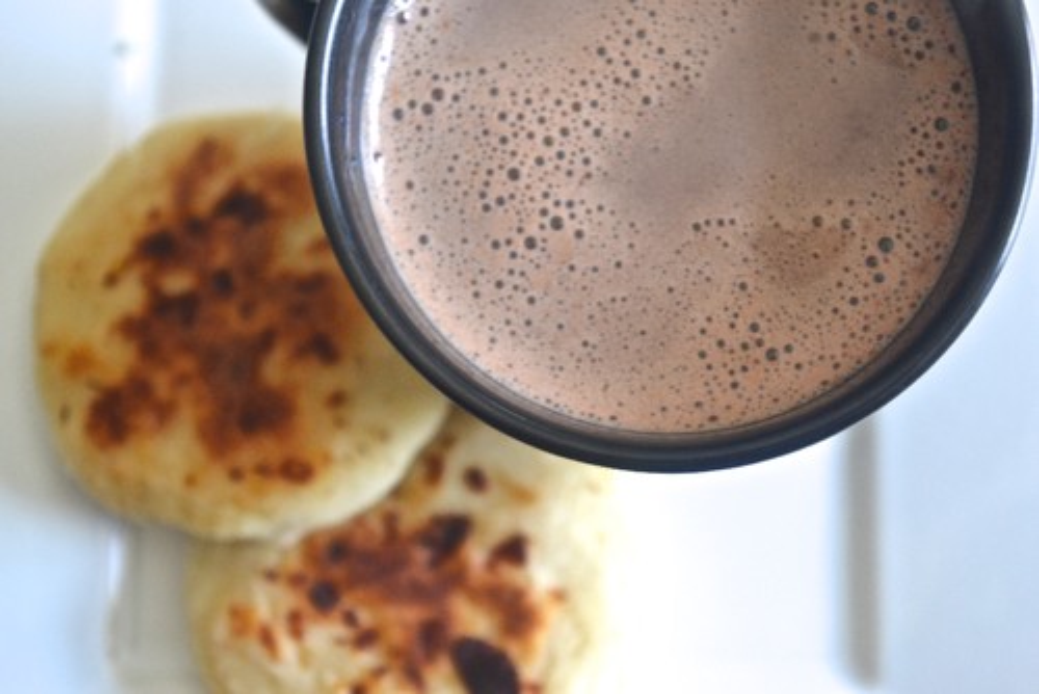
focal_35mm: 68
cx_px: 520
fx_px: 1949
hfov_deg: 29.8
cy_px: 347
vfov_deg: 20.2
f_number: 5.3
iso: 560
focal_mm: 45
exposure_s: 1/15
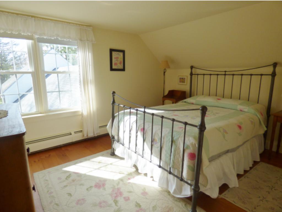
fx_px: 163
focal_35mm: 20
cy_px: 106
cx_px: 141
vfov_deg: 66.0
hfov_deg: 81.7
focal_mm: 3.58
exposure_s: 1/160
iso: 100
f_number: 2.8
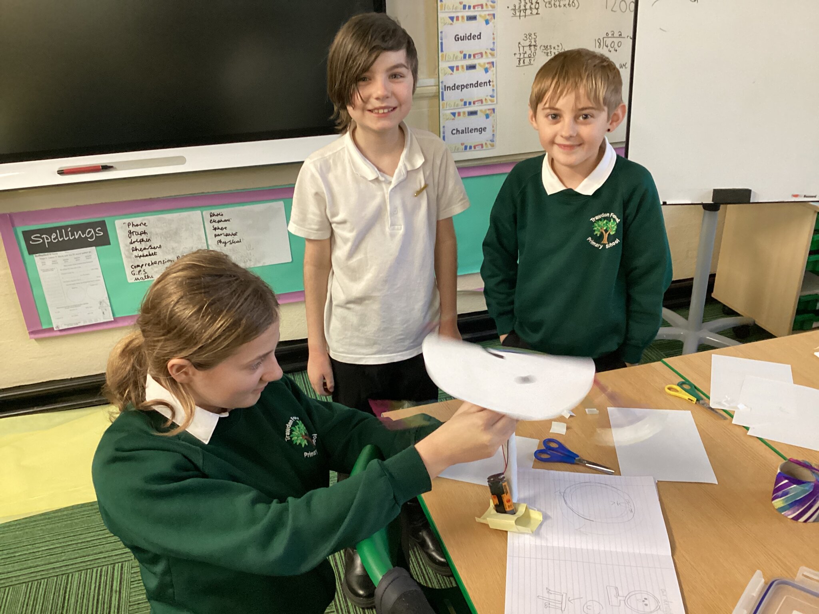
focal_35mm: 31
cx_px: 410
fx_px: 733
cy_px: 307
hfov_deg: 58.4
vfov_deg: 45.4
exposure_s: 1/33
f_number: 2.4
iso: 320
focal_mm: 3.3
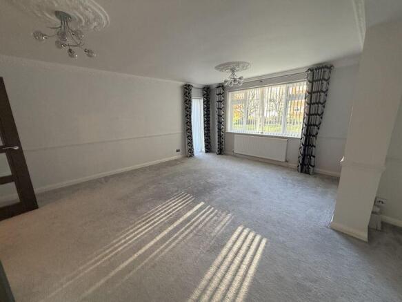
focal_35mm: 14
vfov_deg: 85.7
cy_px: 151
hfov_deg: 102.1
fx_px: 163
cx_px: 201
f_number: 2.2
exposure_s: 1/121
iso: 320
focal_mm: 2.22
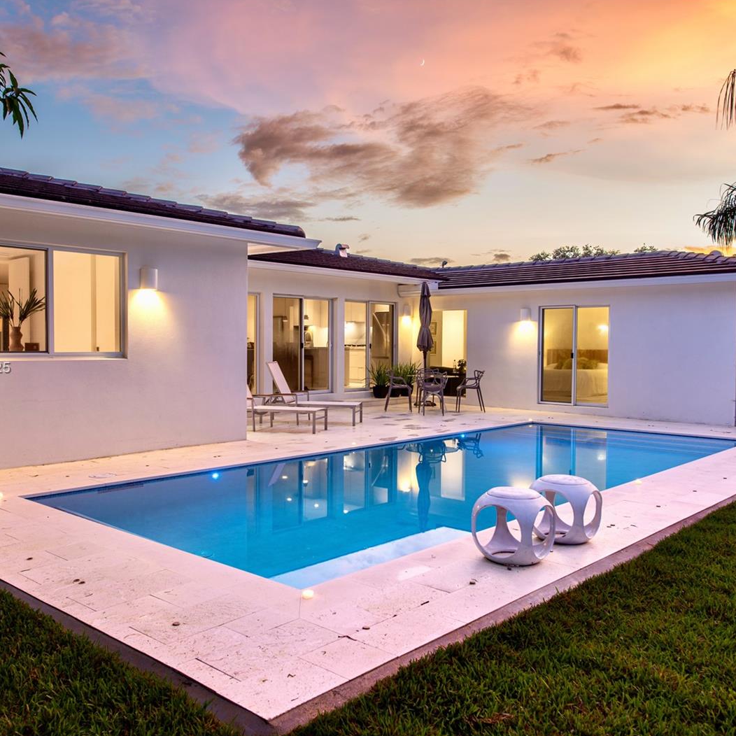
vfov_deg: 52.5
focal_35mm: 31
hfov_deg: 52.5
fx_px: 746
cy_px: 369
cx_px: 346
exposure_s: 1/2
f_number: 7.1
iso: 31
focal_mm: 24
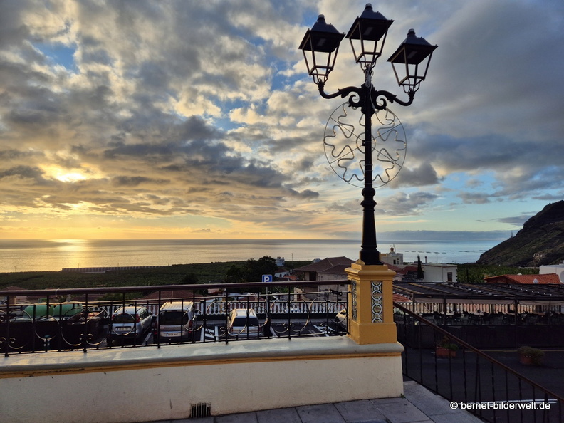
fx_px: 375
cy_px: 212
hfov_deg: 73.9
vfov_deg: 58.9
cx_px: 282
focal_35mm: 23
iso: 25
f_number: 1.8
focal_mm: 5.4
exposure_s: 1/3016
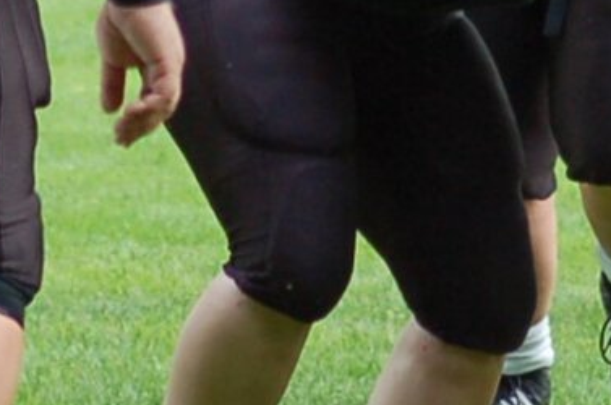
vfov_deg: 1.2
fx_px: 20026
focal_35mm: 1182
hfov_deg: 1.7
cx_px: 517
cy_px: -198
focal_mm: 135
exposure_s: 1/640
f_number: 4.5
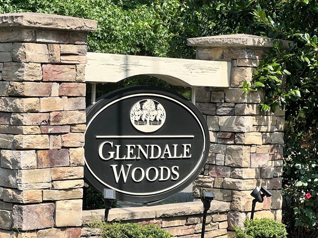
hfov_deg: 17.0
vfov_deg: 12.7
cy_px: 165
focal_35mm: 116
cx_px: 135
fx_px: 1066
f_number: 2.8
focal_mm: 9
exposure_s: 1/438
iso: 32
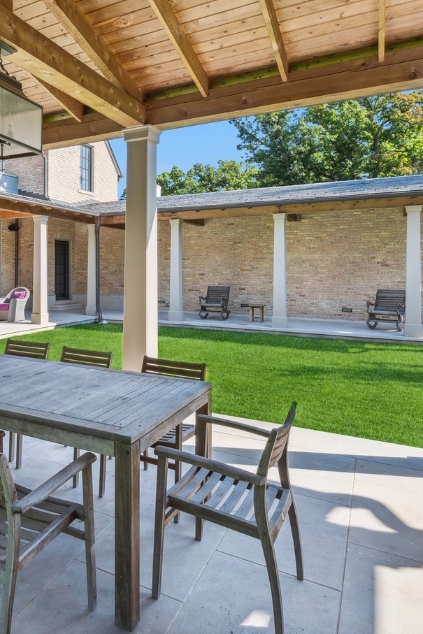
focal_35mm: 25
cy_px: 266
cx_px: 99
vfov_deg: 71.0
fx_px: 440
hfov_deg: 49.0
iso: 200
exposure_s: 1/60
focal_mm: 14
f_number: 9.5
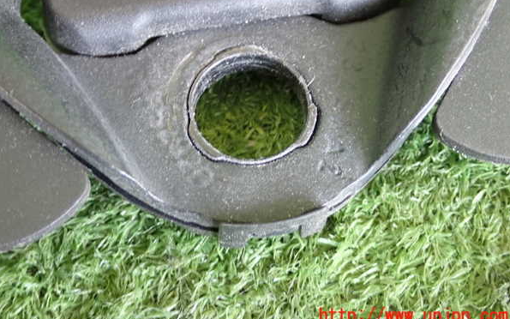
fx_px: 862
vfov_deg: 20.9
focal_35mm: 62
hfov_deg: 33.0
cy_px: 134
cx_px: 255
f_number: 3.5
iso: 800
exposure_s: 1/25
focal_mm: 10.35
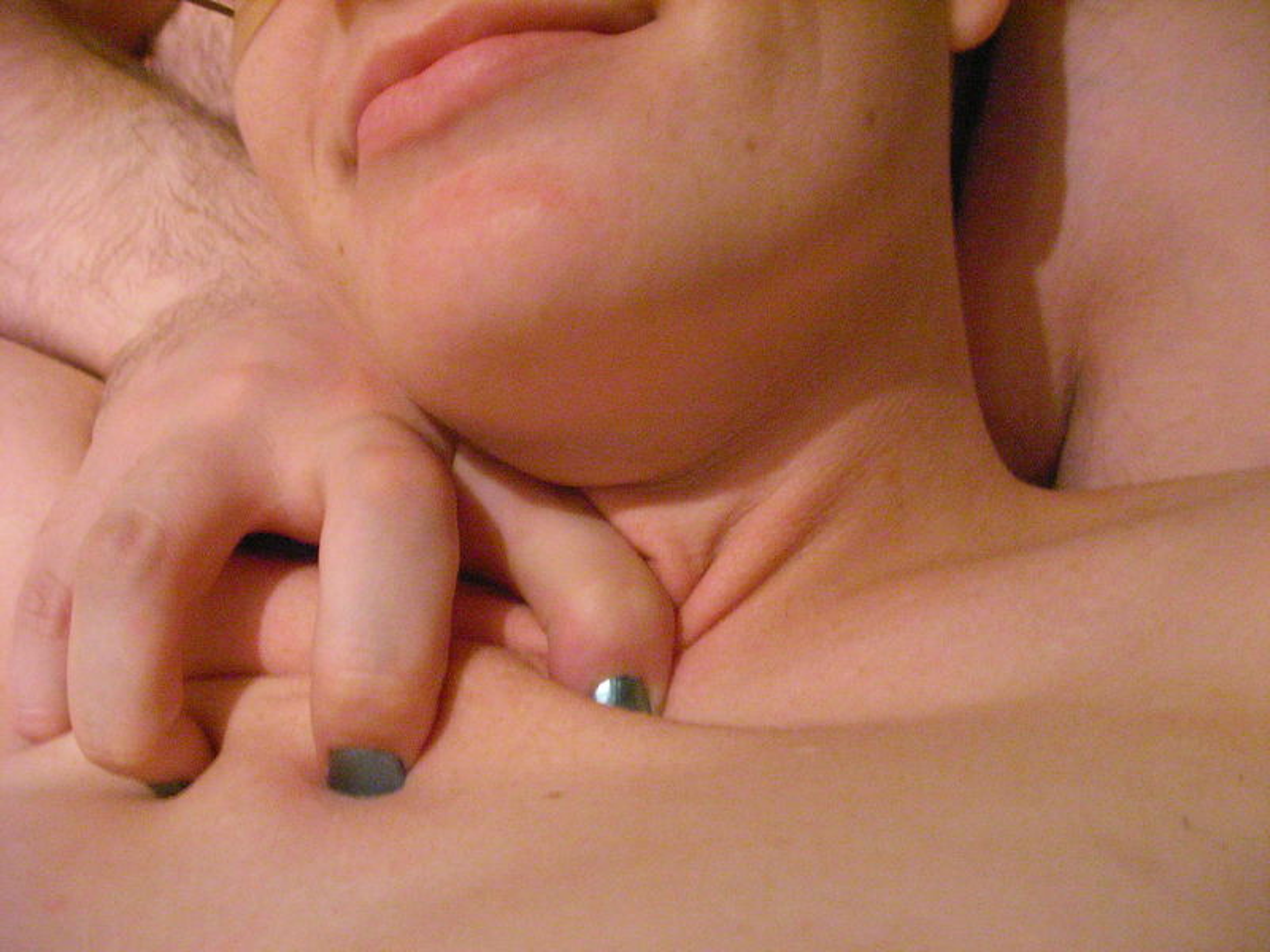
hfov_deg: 49.0
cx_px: 635
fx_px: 1394
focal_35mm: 38
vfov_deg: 37.7
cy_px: 476
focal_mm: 6.3
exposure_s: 1/6.1
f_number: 3.5
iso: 400
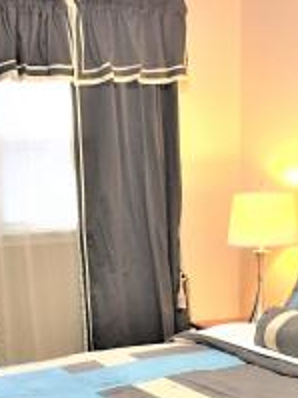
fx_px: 839
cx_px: 123
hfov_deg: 20.1
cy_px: 334
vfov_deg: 26.1
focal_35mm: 73
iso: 50
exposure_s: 1/15
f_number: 2.2
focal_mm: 4.15
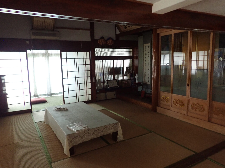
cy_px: 84
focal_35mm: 25
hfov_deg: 69.4
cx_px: 112
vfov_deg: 54.9
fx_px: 162
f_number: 2
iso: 800
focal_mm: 4.5
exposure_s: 1/30
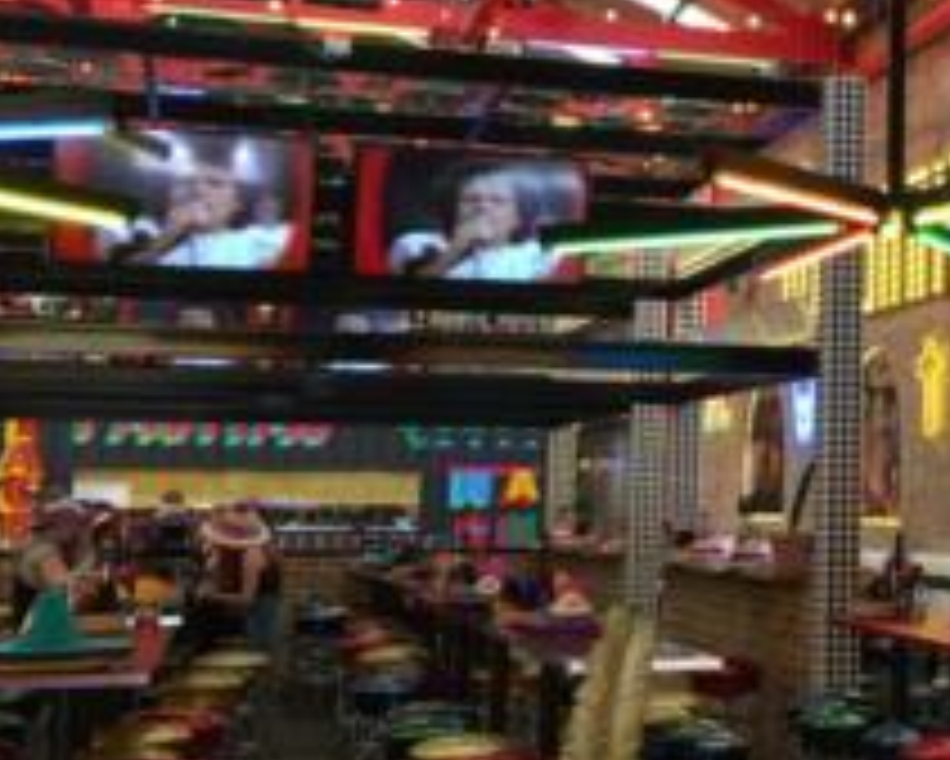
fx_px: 1885
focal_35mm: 67
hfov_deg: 26.8
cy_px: 254
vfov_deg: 22.7
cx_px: 941
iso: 50
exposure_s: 1/33
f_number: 2.2
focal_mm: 4.15
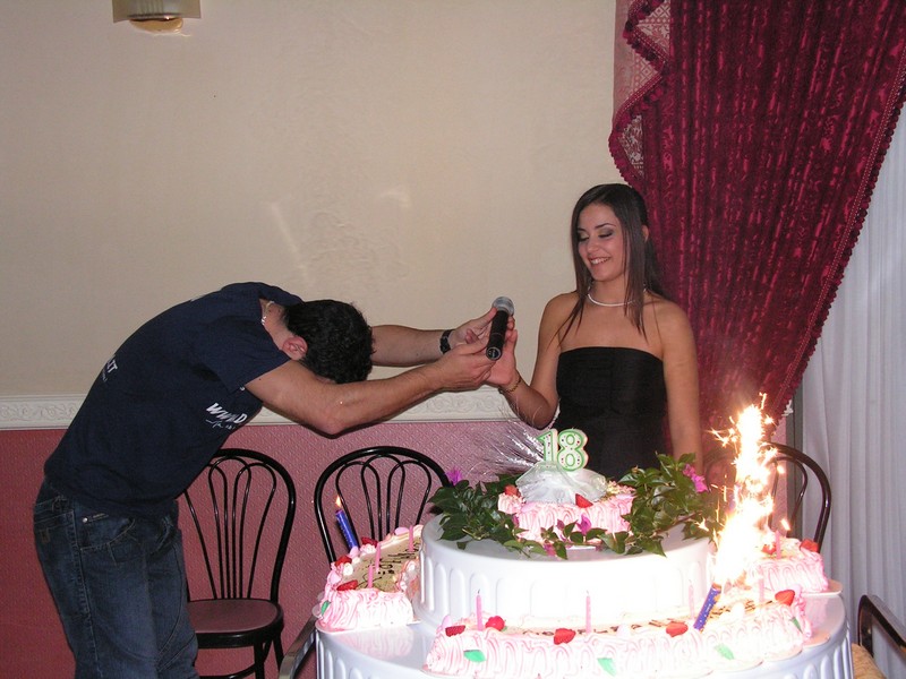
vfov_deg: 30.3
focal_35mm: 48
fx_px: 1256
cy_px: 340
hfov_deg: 39.7
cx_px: 453
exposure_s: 1/40
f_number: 3.2
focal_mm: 8.1
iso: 200
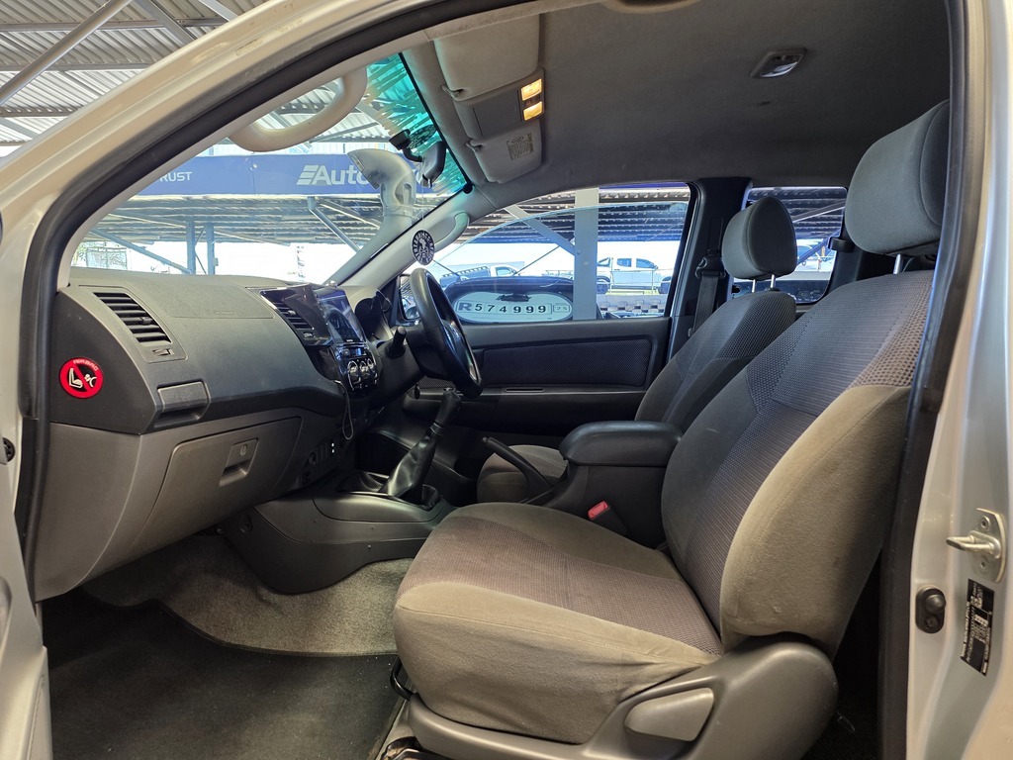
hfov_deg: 73.9
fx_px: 673
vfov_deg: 58.9
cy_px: 380
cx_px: 506
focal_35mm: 23
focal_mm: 6.25
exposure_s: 1/100
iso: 125
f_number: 1.7
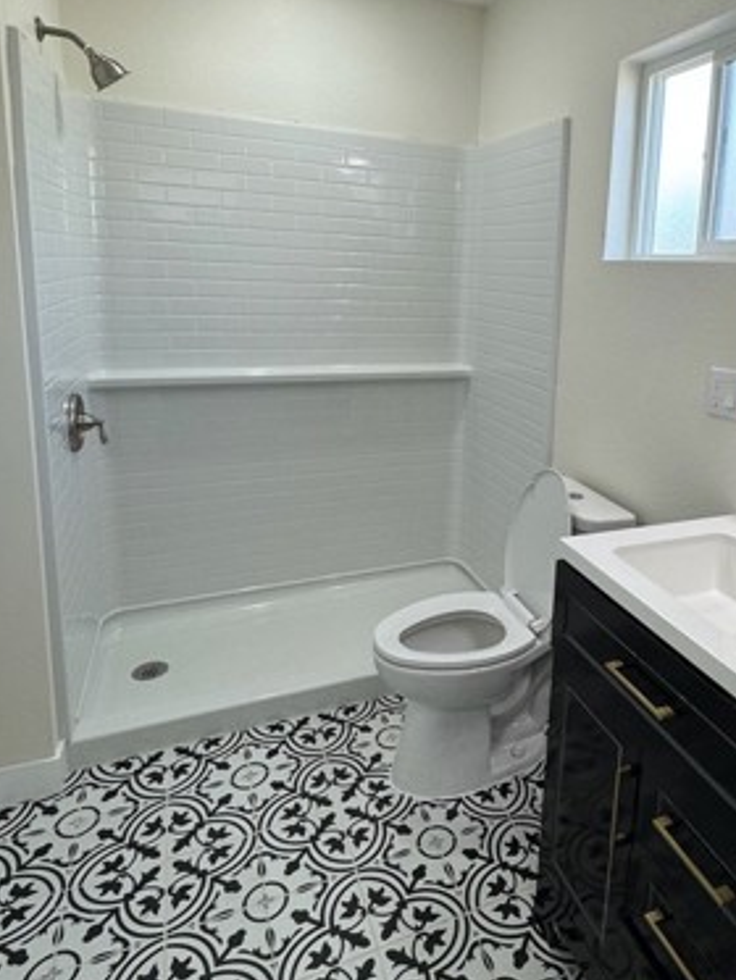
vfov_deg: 70.6
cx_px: 505
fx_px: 680
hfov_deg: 55.4
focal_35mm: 24
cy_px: 378
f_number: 2.2
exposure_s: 1/120
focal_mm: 2.22
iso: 100
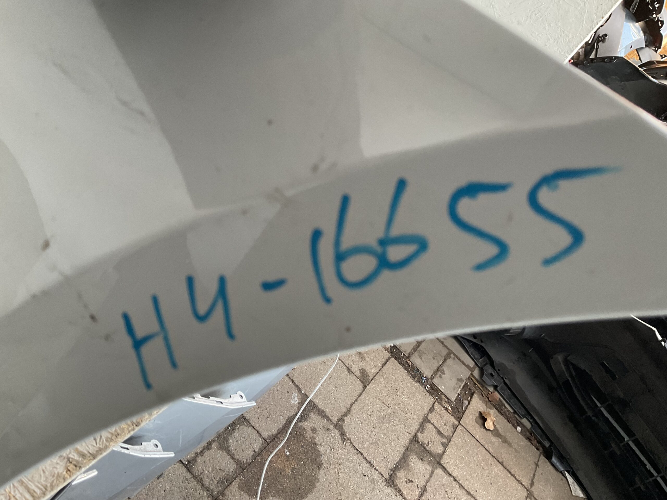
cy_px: 250
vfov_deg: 48.2
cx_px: 334
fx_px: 559
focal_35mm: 29
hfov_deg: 61.7
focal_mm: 3
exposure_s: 1/60
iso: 100
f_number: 1.8
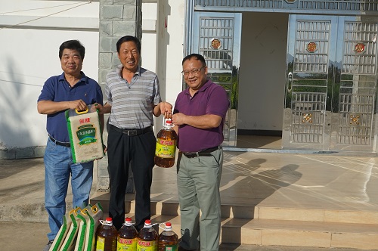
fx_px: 451
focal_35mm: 43
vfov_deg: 31.1
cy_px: 126
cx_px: 189
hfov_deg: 45.5
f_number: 6.3
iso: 100
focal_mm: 29
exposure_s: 1/800
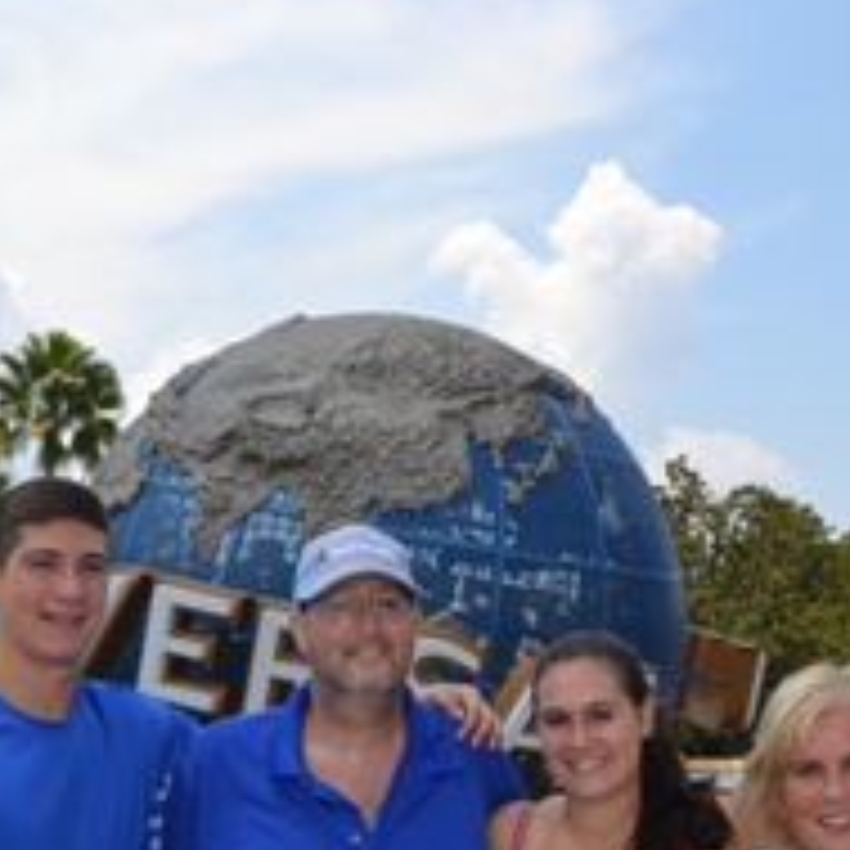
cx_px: 389
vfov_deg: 25.6
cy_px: 558
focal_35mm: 67
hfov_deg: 25.7
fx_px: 1861
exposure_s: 1/200
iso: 100
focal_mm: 24
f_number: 9
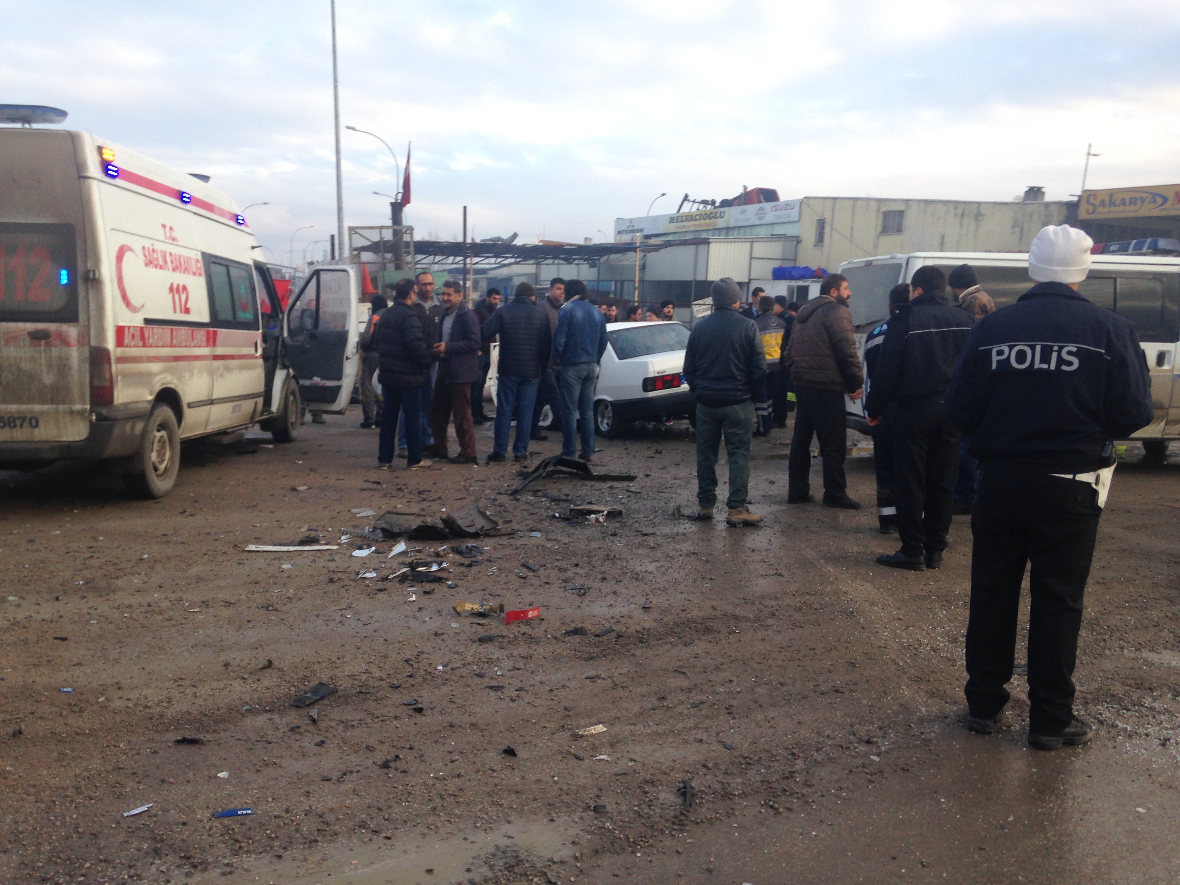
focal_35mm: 33
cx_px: 590
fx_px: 1125
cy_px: 442
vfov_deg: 42.9
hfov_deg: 55.4
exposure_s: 1/201
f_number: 2.4
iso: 50
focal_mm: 4.12
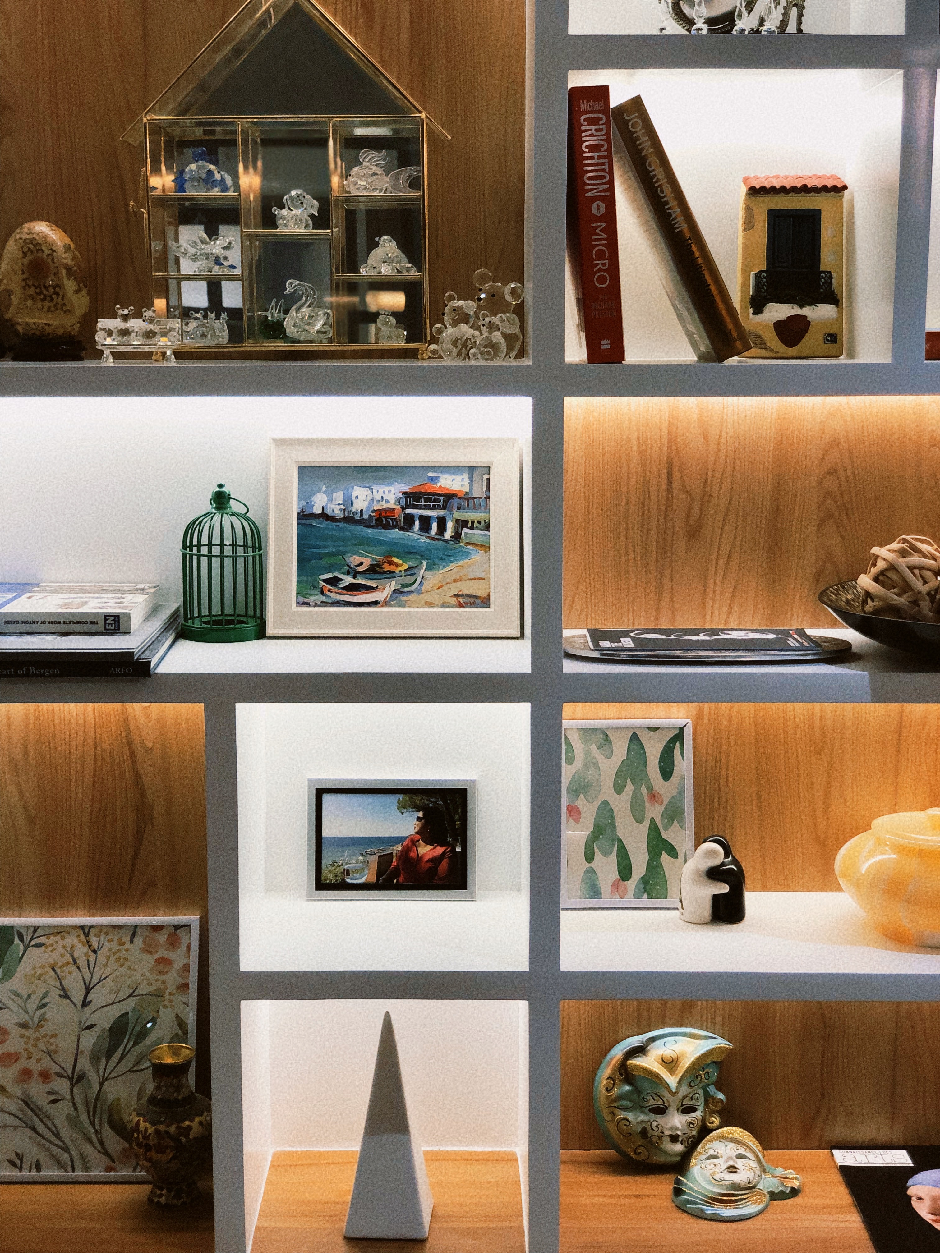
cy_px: 626
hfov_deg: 28.0
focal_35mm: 52
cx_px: 470
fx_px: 1883
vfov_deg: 36.8
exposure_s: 1/60
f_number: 2.4
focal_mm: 6
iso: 100
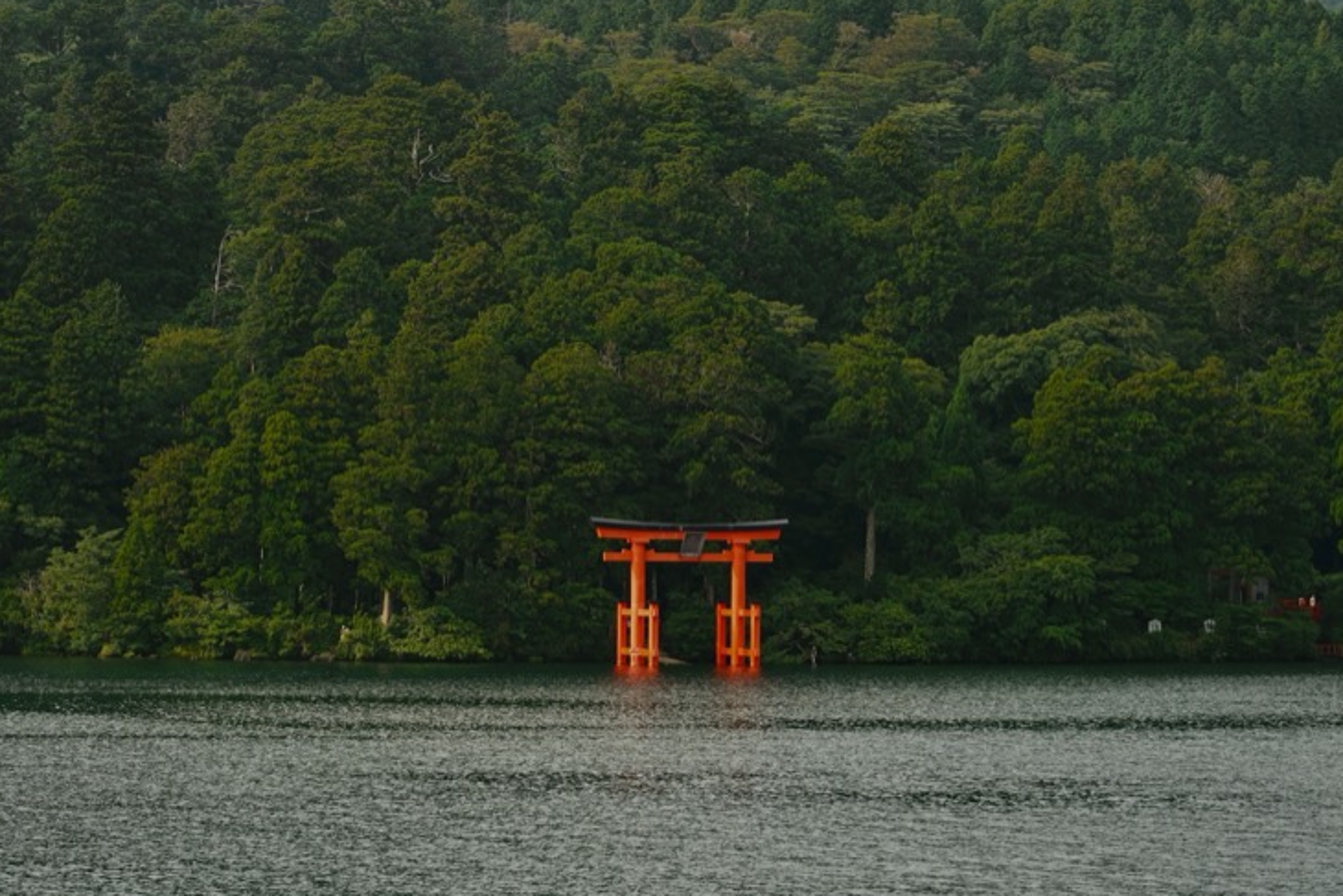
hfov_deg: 17.8
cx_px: 666
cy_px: 441
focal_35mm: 115
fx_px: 4291
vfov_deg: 11.9
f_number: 8
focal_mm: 105
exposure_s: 1/640
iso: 500
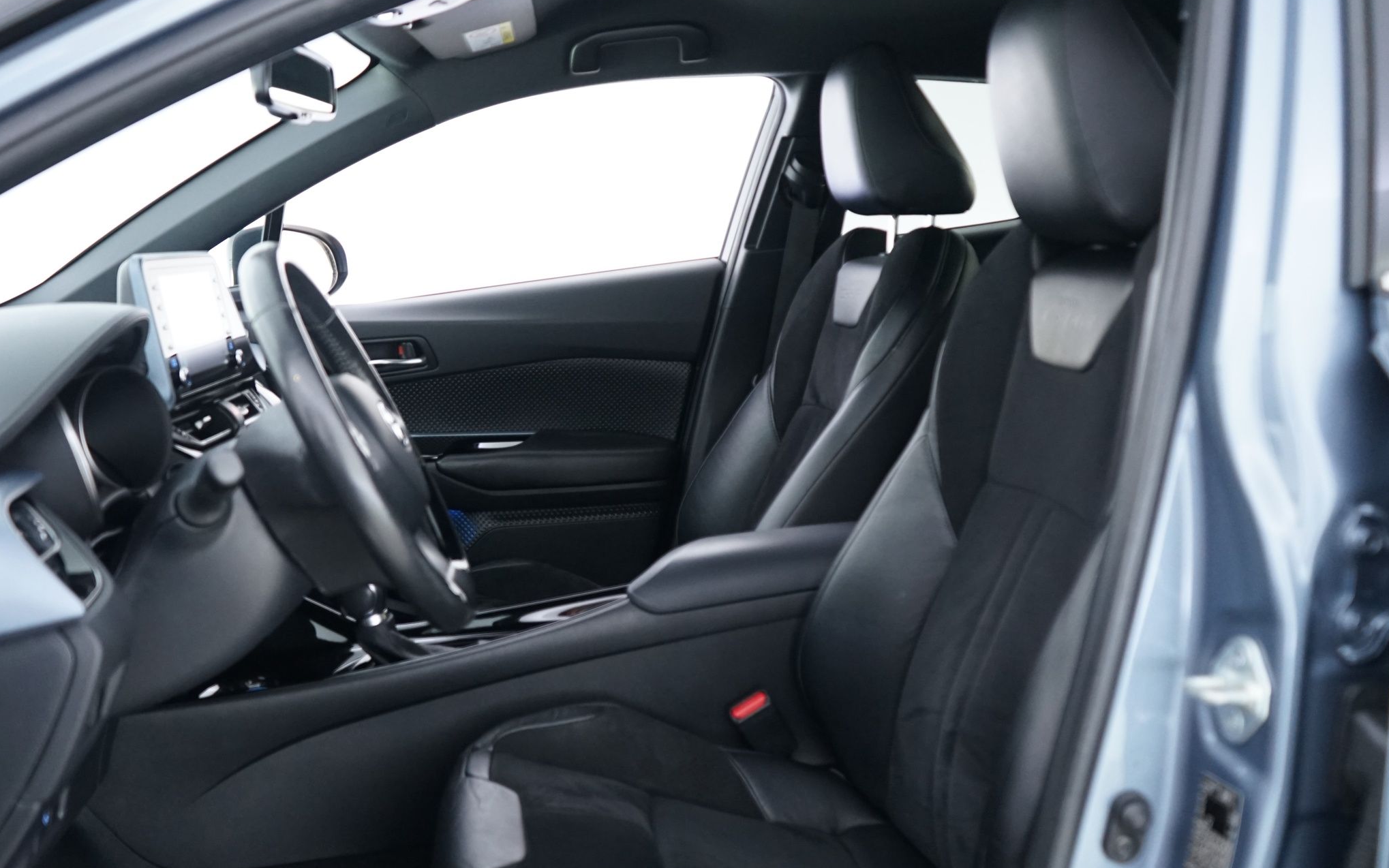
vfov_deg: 36.3
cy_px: 471
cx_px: 588
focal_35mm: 35
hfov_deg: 55.1
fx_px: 1325
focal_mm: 28
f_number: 4
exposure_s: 1/15
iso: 2000
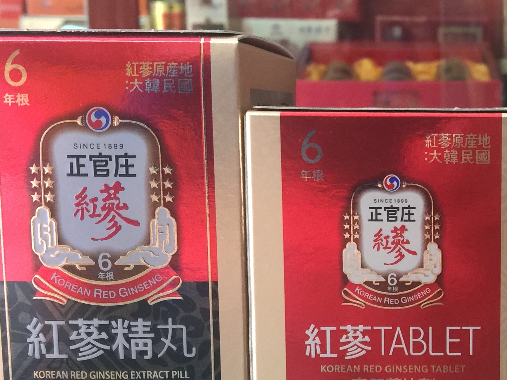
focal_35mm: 64
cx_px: 475
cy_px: 248
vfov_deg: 22.8
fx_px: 937
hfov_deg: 28.8
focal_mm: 4.15
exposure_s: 1/17
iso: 100
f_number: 2.2
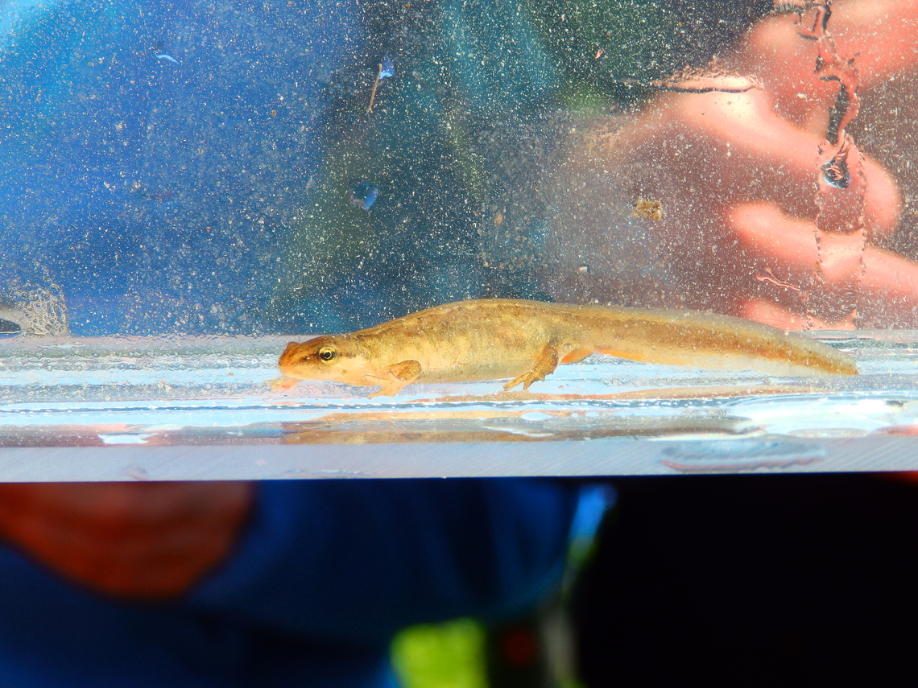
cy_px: 344
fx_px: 3050
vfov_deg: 12.9
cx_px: 459
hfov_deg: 17.1
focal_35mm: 115
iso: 80
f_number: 4.8
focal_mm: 20.6
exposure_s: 1/200
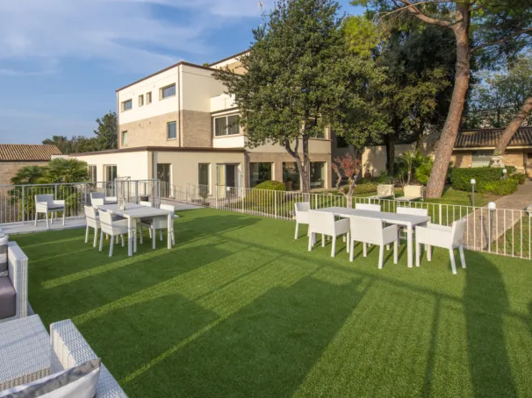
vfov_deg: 65.7
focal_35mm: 20
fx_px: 307
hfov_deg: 79.6
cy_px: 177
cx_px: 186
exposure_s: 1/250
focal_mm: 14
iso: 100
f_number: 9
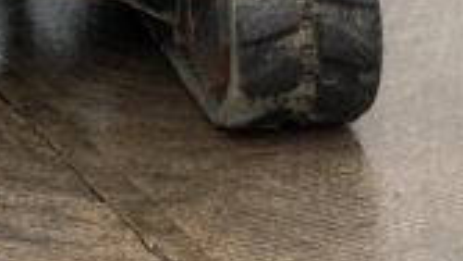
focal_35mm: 121
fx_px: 1486
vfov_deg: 9.1
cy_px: -344
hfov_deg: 17.6
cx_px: 97
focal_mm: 3
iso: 25
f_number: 1.8
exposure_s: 1/122
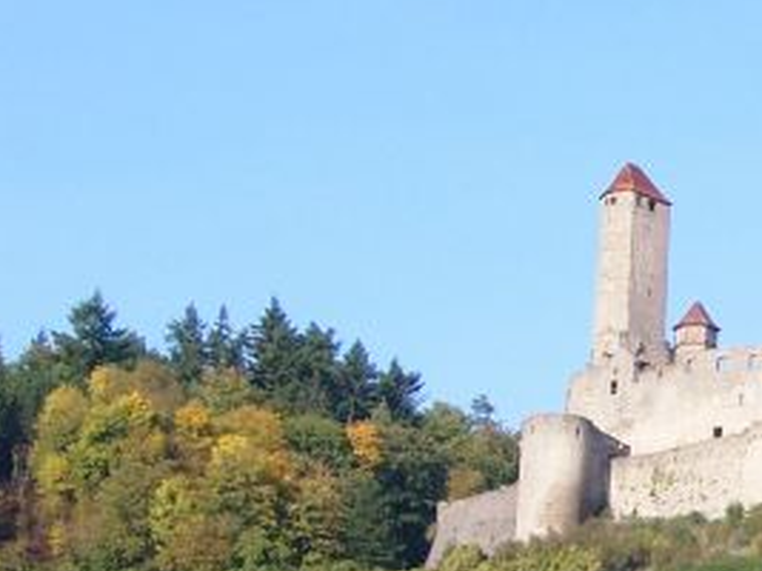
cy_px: 423
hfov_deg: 10.0
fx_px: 4225
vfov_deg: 7.7
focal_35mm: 192
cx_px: 1133
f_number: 4
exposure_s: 1/463
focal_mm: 13.35
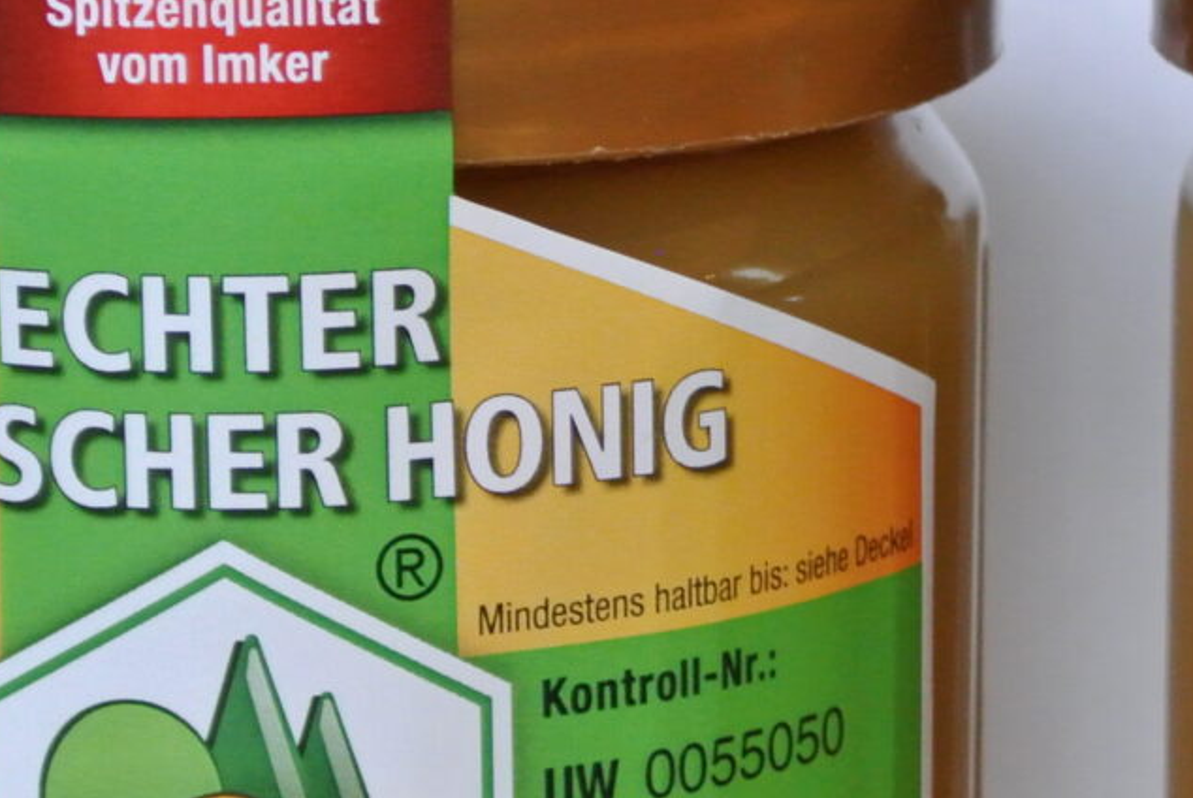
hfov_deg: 9.0
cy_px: 632
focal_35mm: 229
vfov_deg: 6.0
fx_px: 7596
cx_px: 972
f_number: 5.6
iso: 800
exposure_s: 1/13
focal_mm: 30
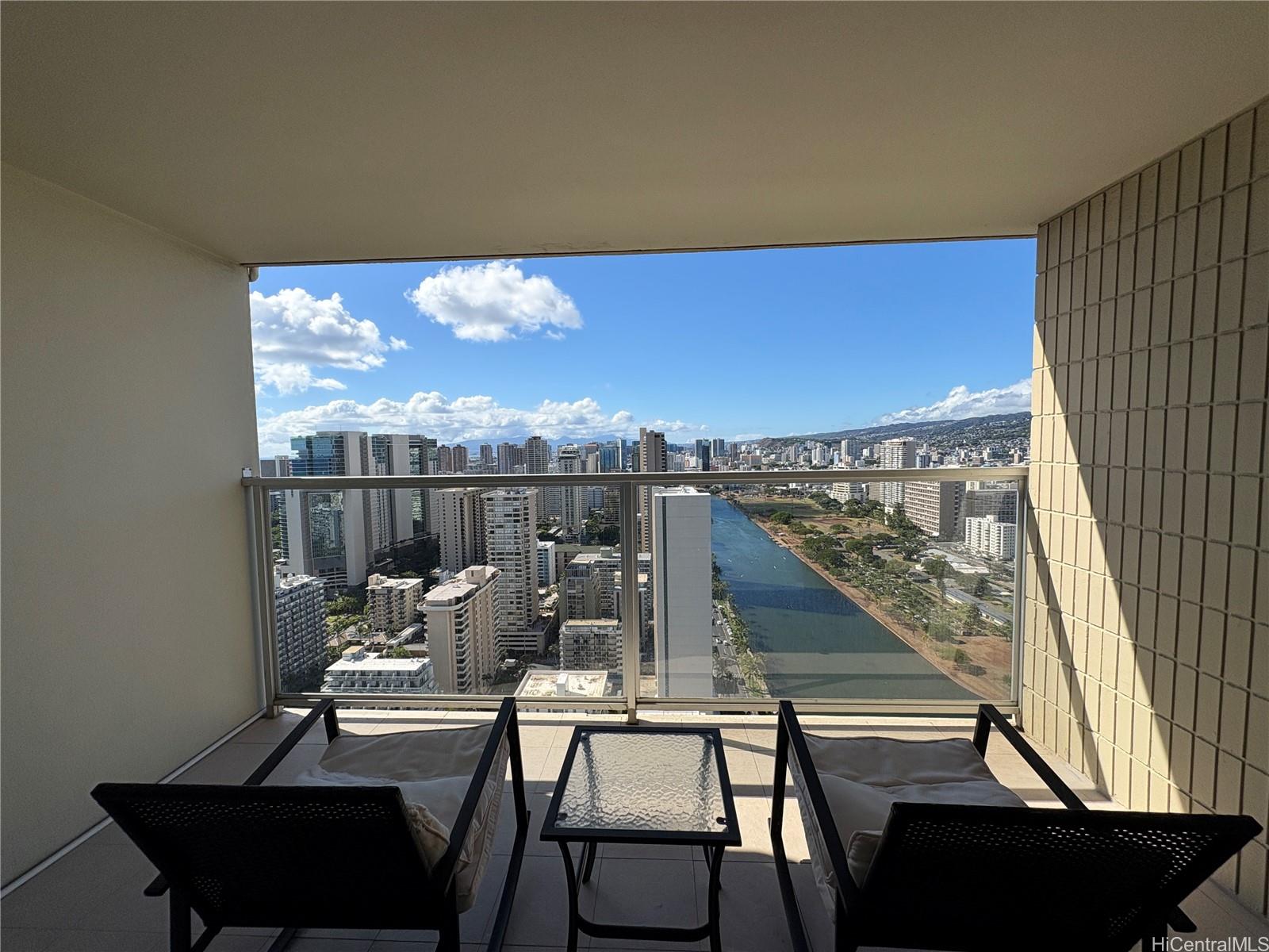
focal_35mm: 14
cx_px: 634
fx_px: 513
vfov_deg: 85.7
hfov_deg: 102.1
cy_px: 476
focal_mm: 2.22
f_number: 2.2
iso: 40
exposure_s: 1/2584
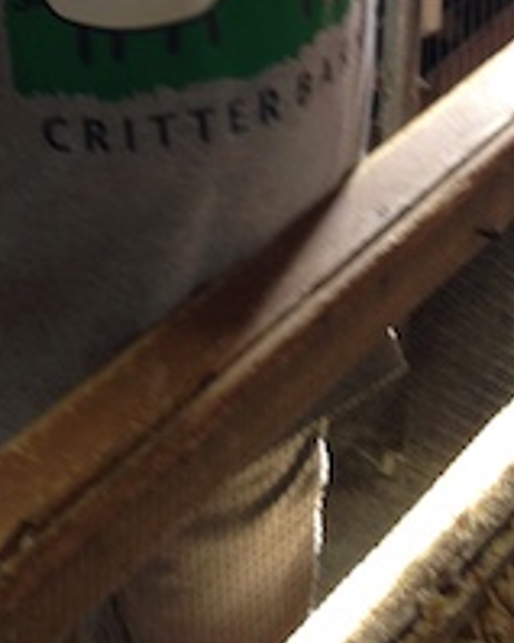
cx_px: 139
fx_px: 1846
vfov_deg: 18.0
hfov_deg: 15.8
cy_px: -268
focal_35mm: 97
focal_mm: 4.12
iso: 50
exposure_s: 1/20
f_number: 2.4
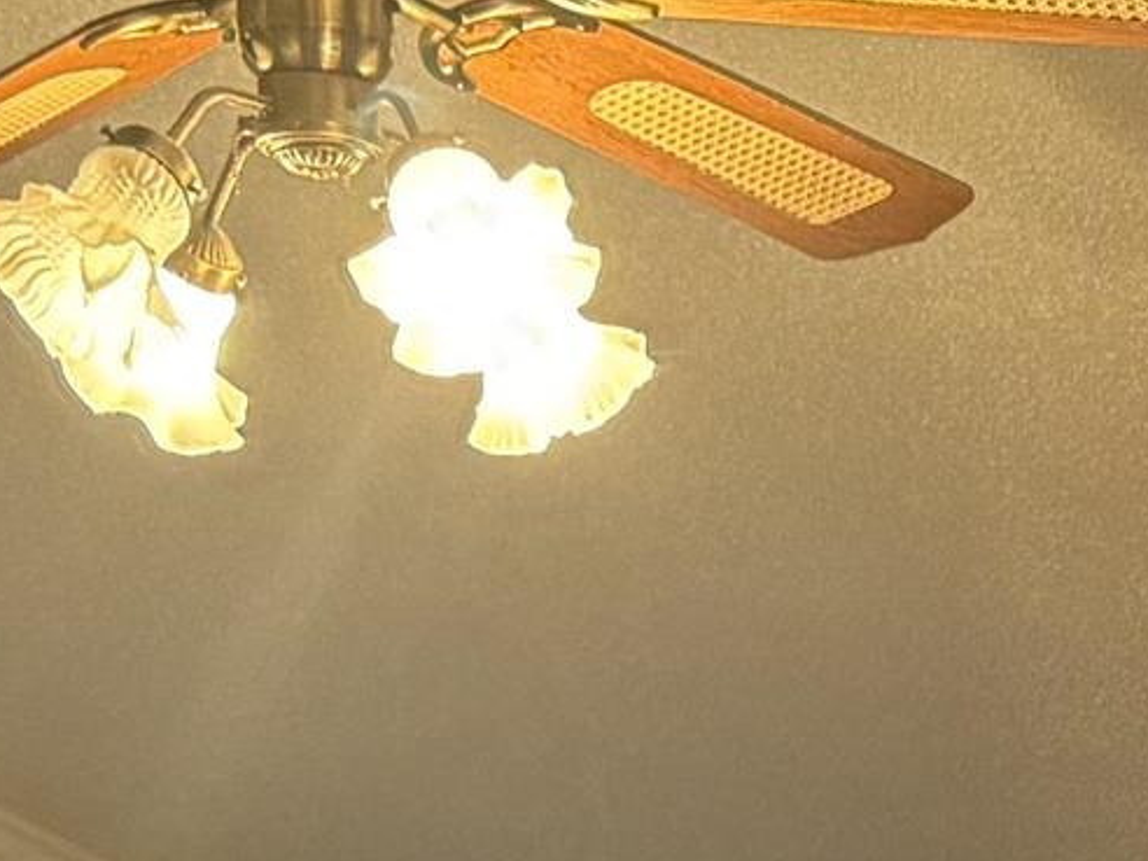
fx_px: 4975
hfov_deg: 12.6
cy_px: 2343
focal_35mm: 150
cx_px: 1685
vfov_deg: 8.6
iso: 640
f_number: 1.78
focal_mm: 6.76
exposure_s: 1/40
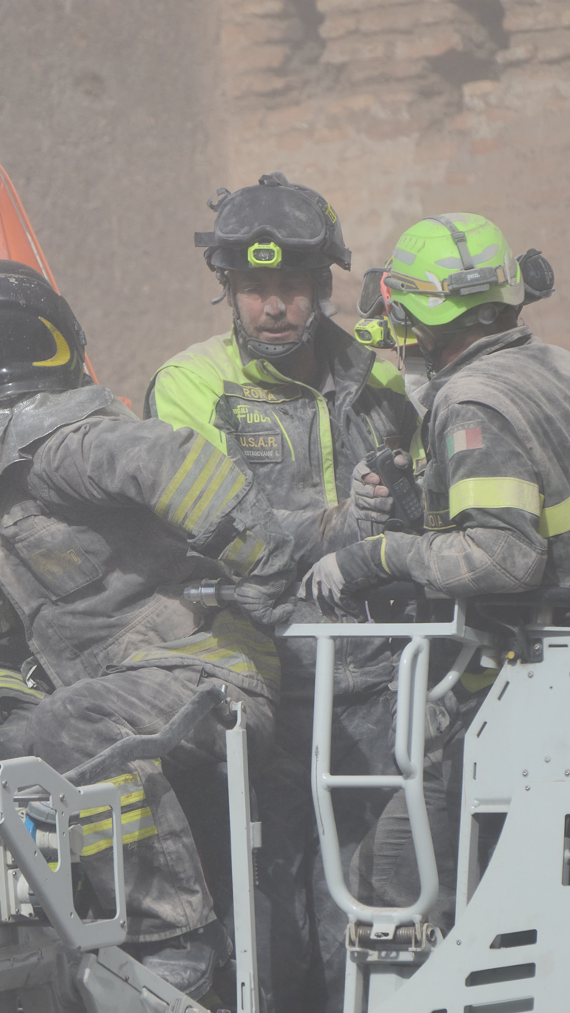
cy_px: 616
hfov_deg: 1.5
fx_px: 21389
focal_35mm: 796
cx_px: -25
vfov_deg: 2.7
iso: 250
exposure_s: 1/640
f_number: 8
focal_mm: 361
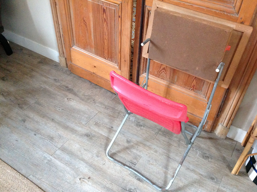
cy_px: 96
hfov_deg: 52.7
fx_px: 259
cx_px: 128
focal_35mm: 35
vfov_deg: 40.6
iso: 500
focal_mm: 4.28
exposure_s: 1/15
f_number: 2.4
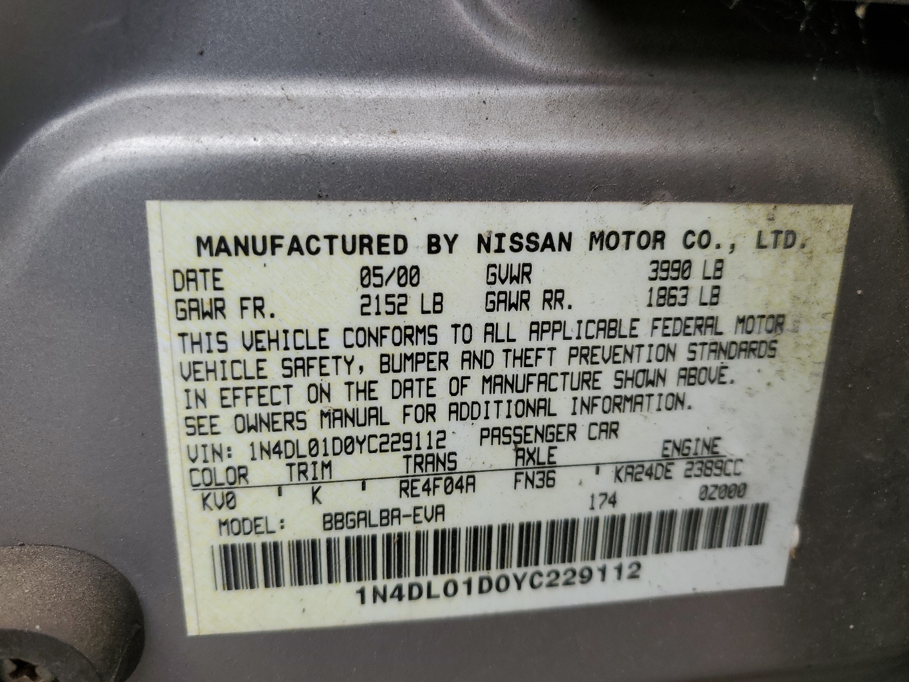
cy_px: 341
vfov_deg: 53.1
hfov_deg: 67.3
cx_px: 454
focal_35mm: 26
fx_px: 683
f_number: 1.5
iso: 50
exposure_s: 1/1111
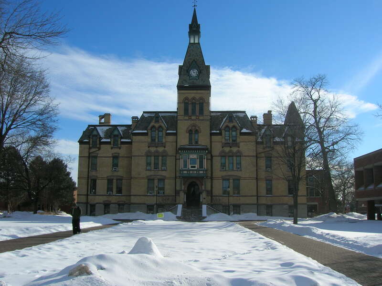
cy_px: 143
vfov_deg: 41.8
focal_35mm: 34
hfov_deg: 54.0
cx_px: 191
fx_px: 375
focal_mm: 5.7
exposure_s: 1/748
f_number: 4.9
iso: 50
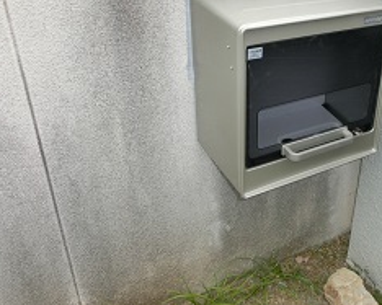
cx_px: 309
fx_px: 452
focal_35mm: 40
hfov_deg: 43.5
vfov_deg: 36.9
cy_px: 101
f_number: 3
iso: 80
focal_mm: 4.24
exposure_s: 1/125
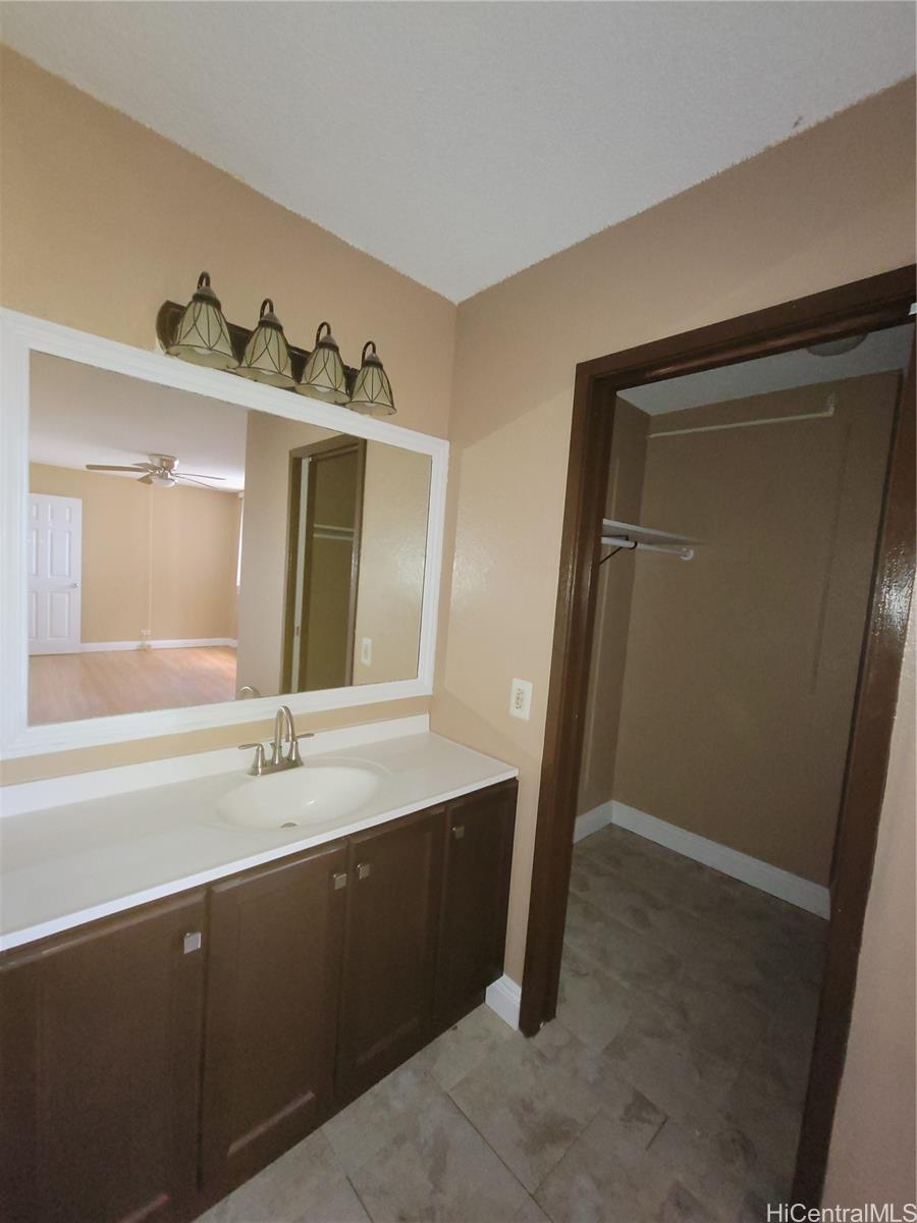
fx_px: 459
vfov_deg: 106.2
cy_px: 612
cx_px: 458
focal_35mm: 13
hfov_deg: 89.9
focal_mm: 2.2
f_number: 2.2
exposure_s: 1/30
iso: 320
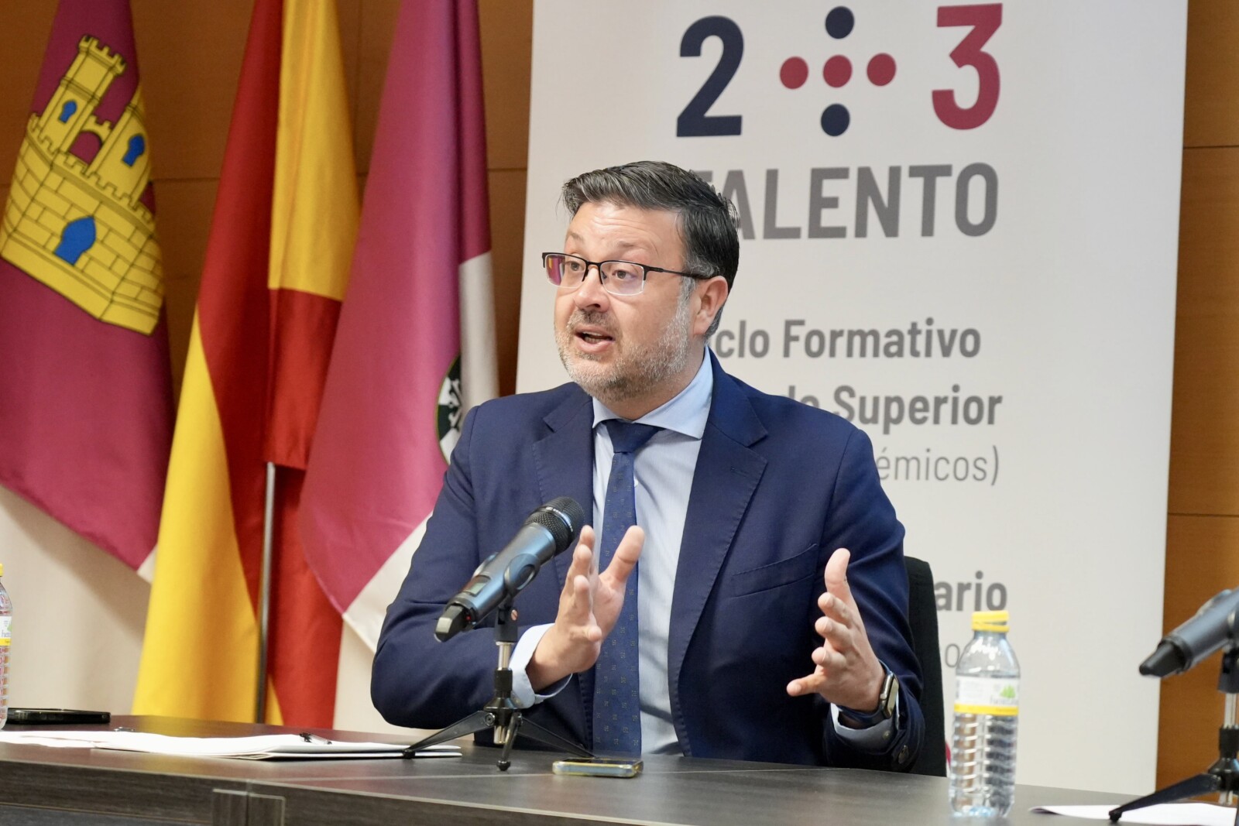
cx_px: 620
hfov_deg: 17.8
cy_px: 413
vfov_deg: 11.9
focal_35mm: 115
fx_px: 3958
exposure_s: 1/200
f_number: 4
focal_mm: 77
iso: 6400
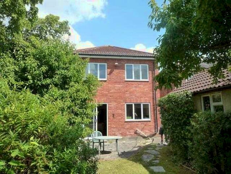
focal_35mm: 25
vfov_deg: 54.9
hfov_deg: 69.4
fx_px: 167
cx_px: 116
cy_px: 87
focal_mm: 4.4
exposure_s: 1/500
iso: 160
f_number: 4
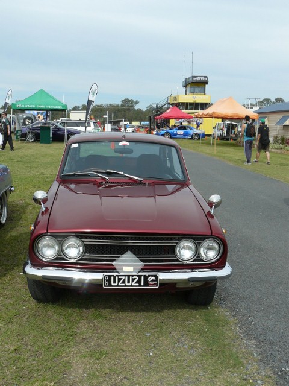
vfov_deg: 51.4
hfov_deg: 39.7
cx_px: 144
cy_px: 193
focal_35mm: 36
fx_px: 401
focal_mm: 6
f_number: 5.6
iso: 100
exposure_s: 1/320
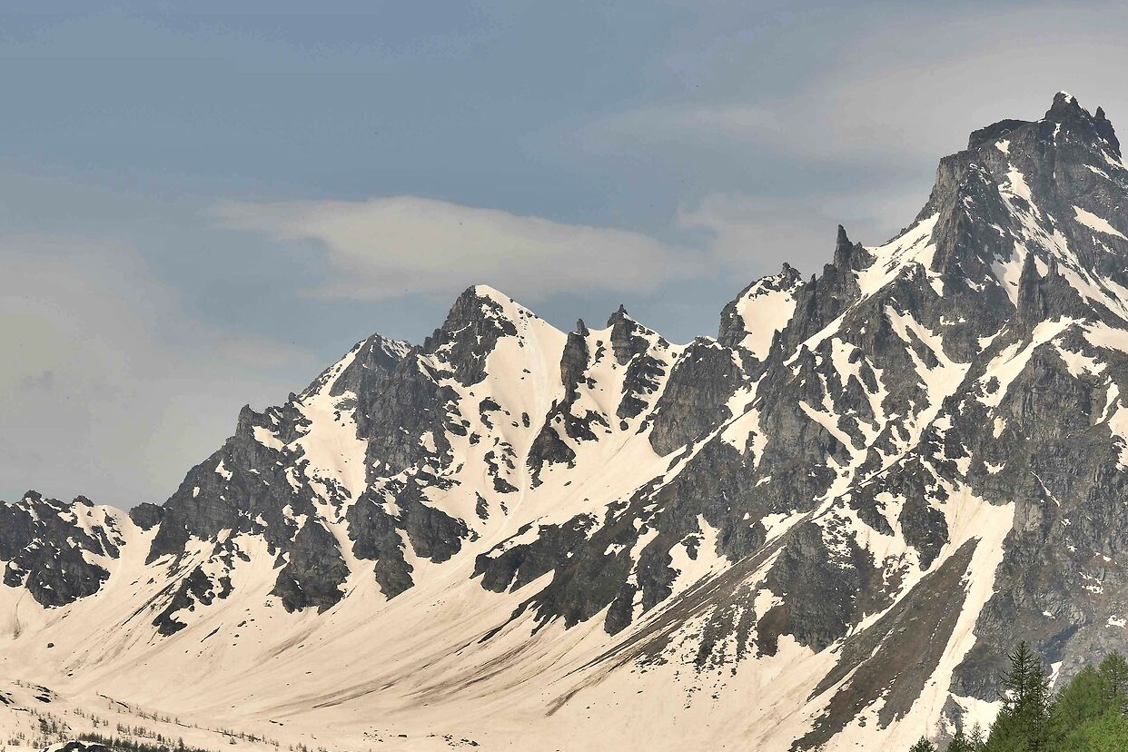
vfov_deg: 6.8
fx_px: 6360
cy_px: 500
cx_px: 508
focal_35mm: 203
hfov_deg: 10.1
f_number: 11
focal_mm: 105
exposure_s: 1/500
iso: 100
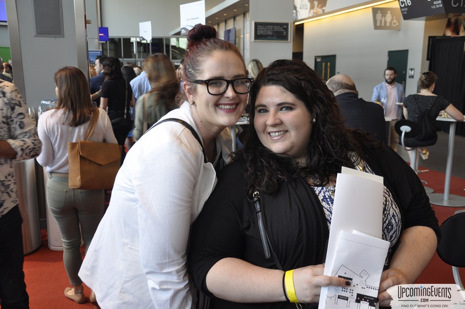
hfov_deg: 51.3
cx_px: 232
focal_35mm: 38
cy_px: 154
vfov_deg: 35.4
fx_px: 484
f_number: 5
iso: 400
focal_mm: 25
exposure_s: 1/20
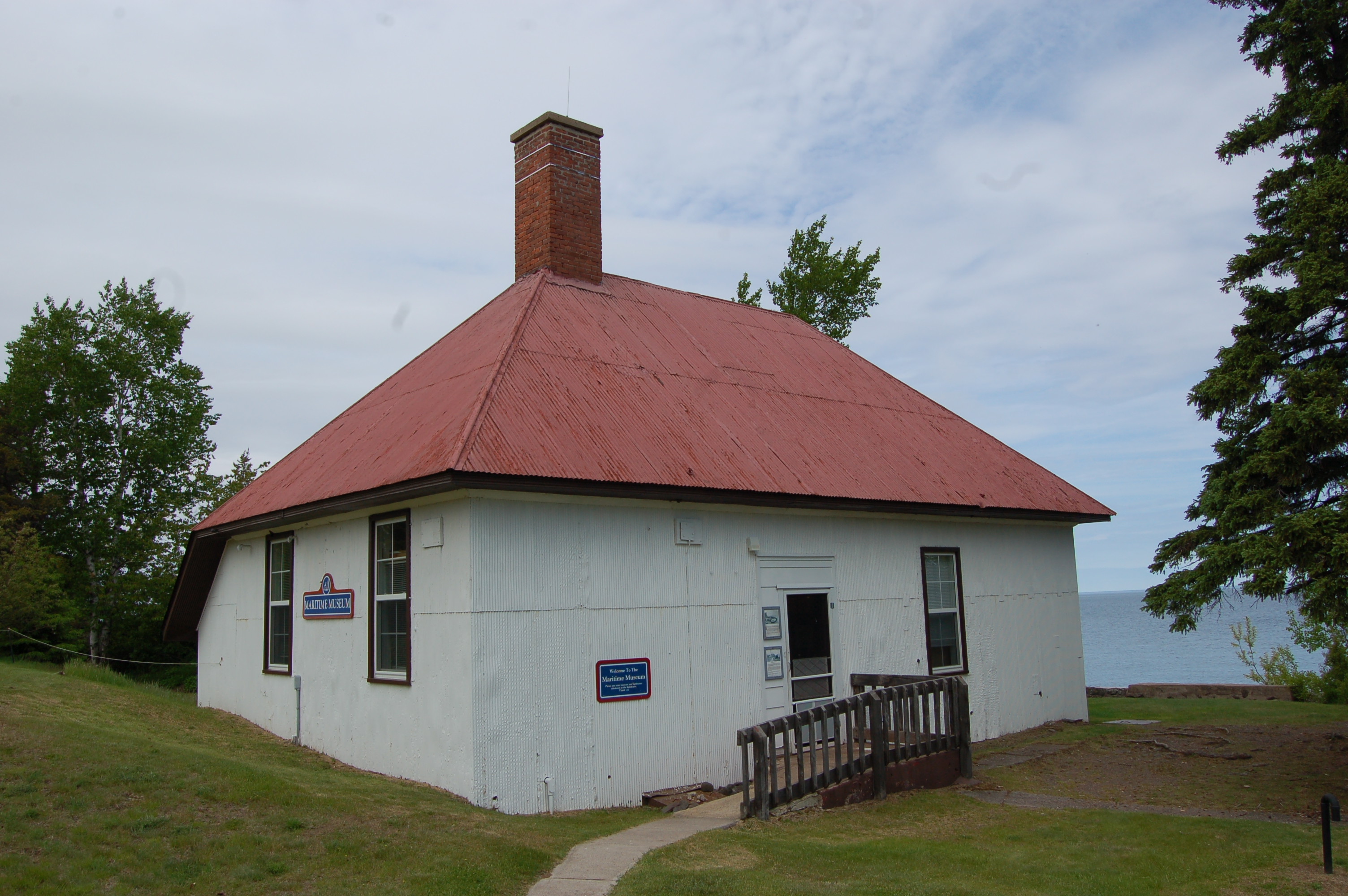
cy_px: 448
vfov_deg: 47.8
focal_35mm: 27
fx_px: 1010
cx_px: 674
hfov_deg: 67.4
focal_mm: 18
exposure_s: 1/400
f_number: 10
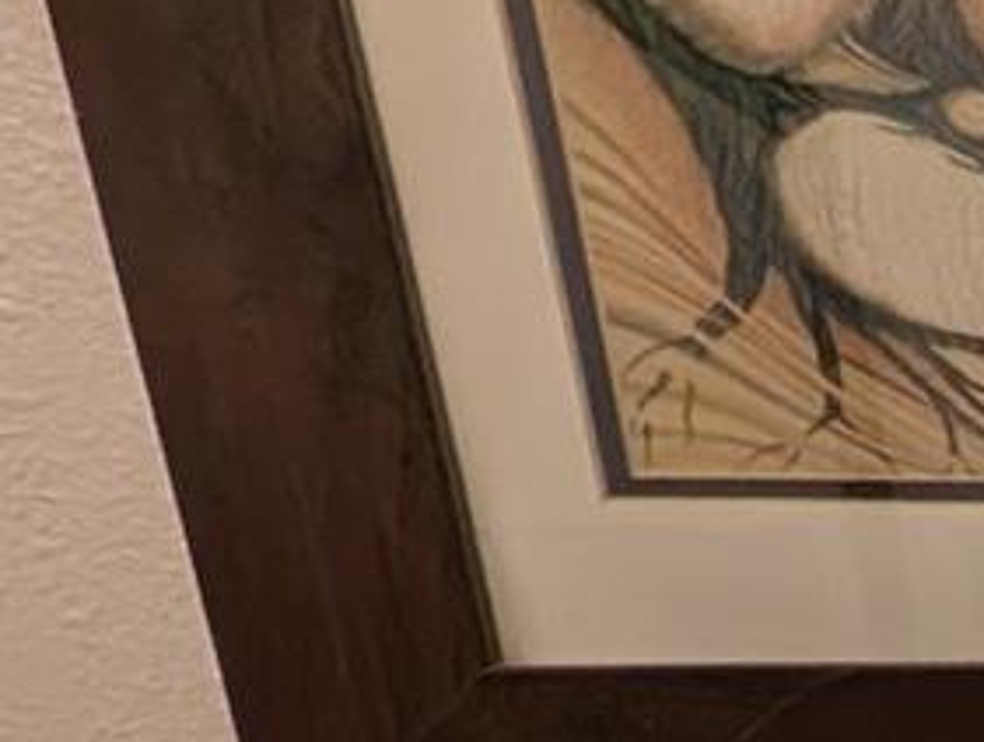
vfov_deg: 14.7
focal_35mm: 87
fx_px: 2478
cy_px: 1386
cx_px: 2899
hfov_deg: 11.8
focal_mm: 2.23
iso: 37
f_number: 1.95
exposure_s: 1/374
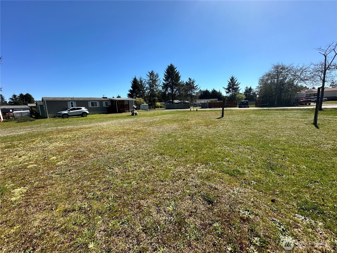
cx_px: 168
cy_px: 126
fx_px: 136
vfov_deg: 85.7
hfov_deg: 102.1
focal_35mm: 14
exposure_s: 1/1473
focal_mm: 2.22
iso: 50
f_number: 2.2
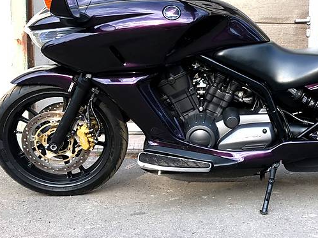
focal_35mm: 45
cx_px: 242
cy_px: 105
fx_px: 413
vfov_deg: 32.1
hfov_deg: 40.8
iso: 20
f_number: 1.8
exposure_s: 1/202
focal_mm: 4
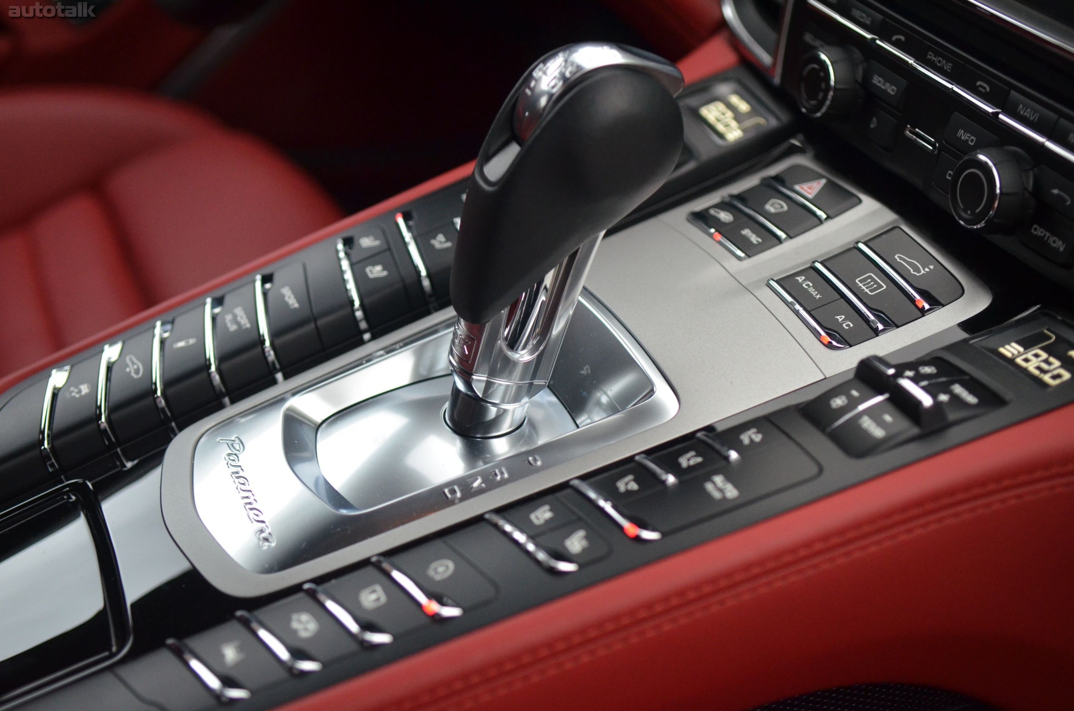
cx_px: 537
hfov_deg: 39.0
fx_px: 1518
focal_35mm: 51
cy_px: 356
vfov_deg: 26.4
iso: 1600
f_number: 2.8
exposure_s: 1/250
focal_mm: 34
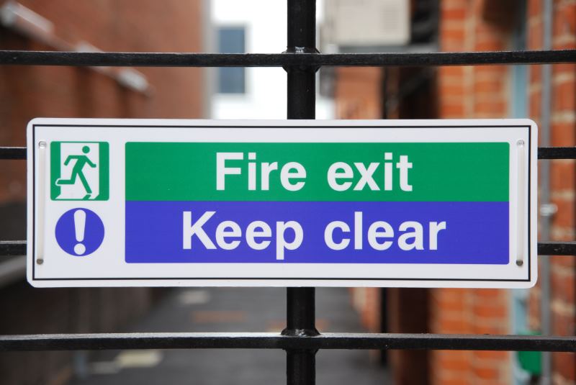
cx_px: 288
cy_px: 192
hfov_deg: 15.2
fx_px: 2162
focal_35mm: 135
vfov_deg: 10.2
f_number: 5.6
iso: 200
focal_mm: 90
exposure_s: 1/100
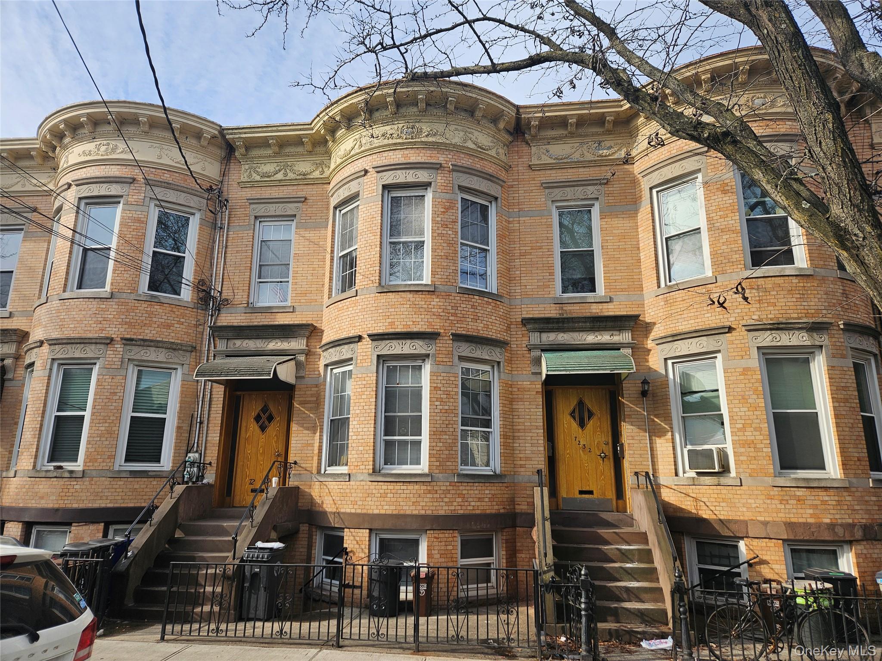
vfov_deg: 58.9
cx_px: 441
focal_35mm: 23
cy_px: 330
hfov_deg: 73.9
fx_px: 586
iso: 25
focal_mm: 5.4
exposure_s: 1/1218
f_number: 1.8
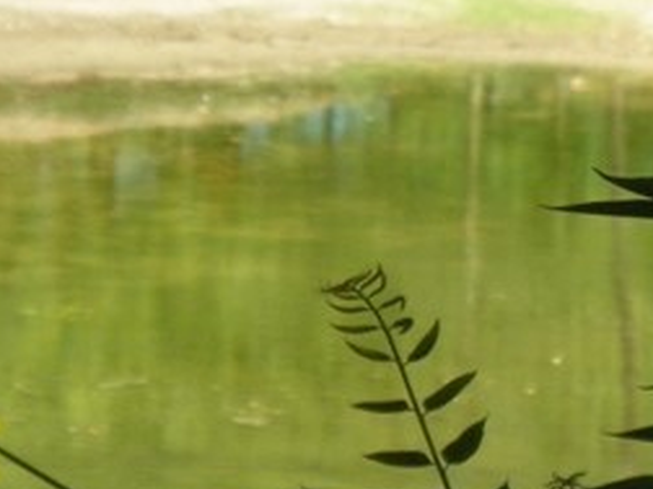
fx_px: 13620
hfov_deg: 2.7
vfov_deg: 2.1
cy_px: 176
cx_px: 612
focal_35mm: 722
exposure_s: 1/200
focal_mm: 31.7
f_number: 4.5
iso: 64
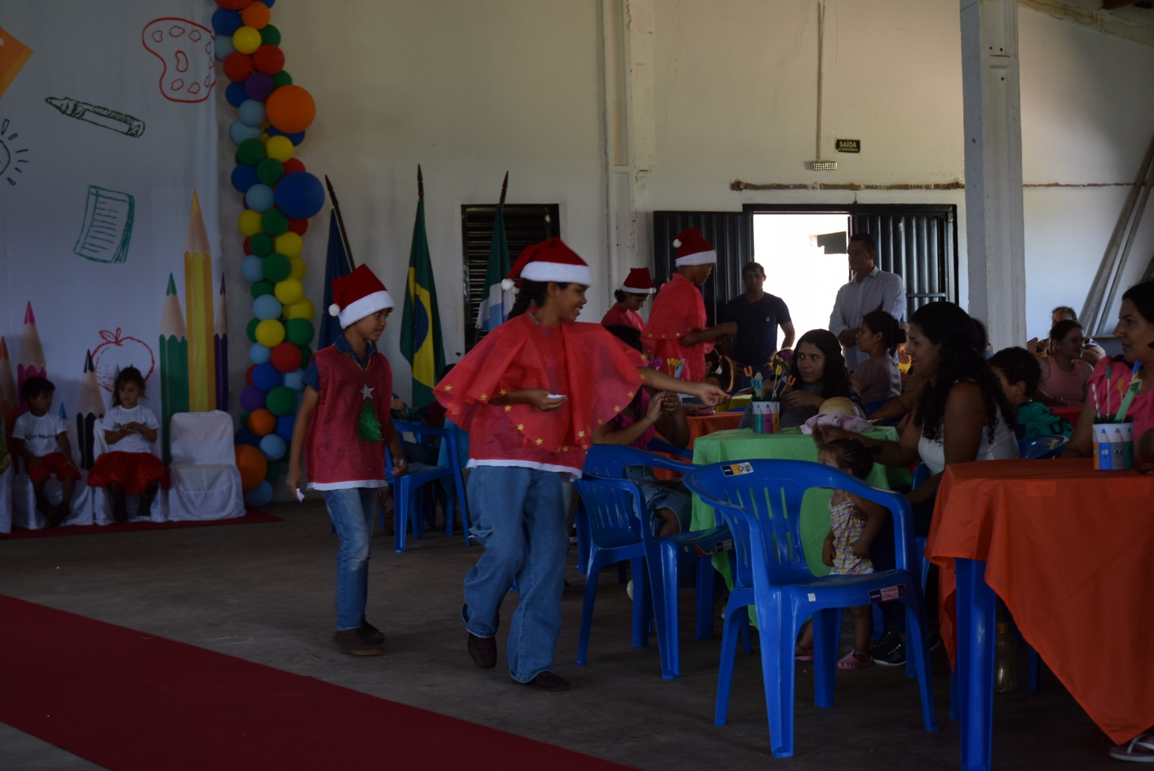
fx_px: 1684
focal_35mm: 52
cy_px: 386
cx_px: 577
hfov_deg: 37.8
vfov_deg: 25.8
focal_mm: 35
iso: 400
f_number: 4.2
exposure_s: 1/80
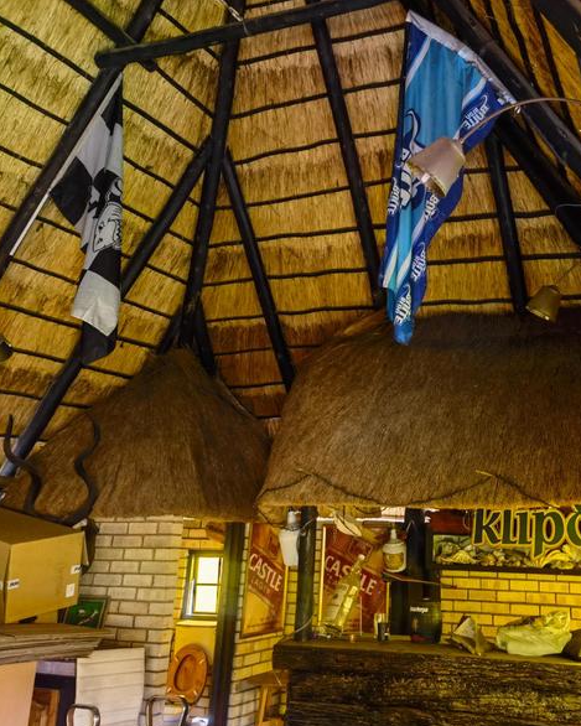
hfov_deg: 40.1
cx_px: 431
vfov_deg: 50.3
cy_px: 370
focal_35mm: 36
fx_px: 774
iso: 400
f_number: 1.9
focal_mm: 6.67
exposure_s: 1/49.9
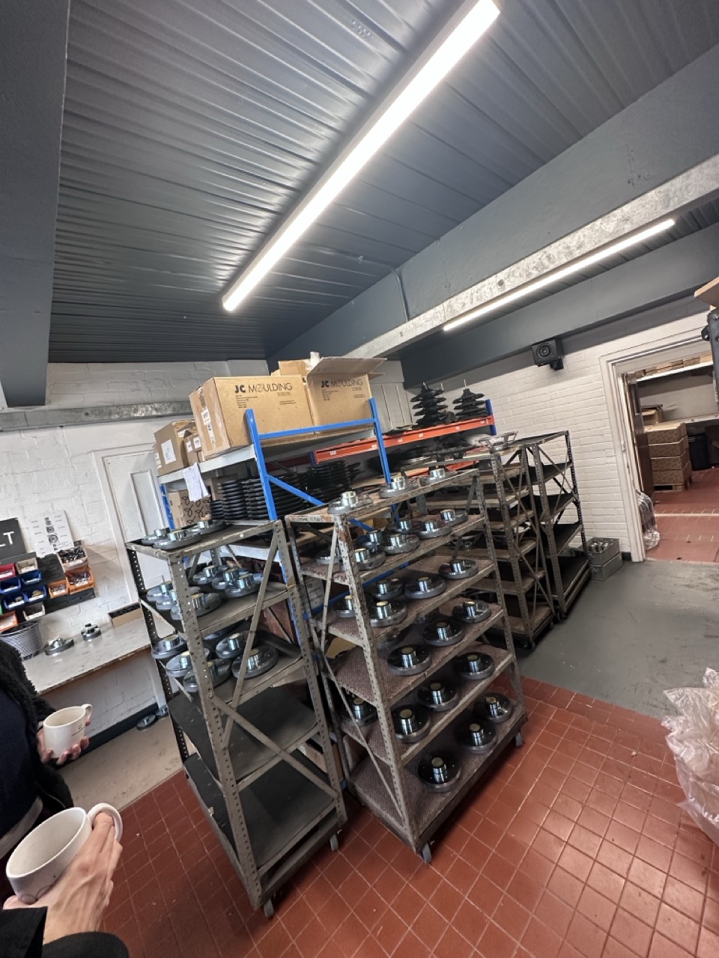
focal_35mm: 14
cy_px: 479
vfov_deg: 102.1
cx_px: 360
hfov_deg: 85.7
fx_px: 388
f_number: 2.2
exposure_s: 1/50
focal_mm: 2.22
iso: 250
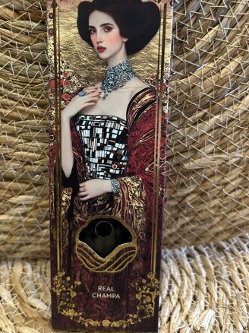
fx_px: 365
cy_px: 100
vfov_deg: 47.8
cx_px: 109
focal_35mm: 38
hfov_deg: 37.6
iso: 160
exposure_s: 1/50
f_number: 1.5
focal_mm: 5.7
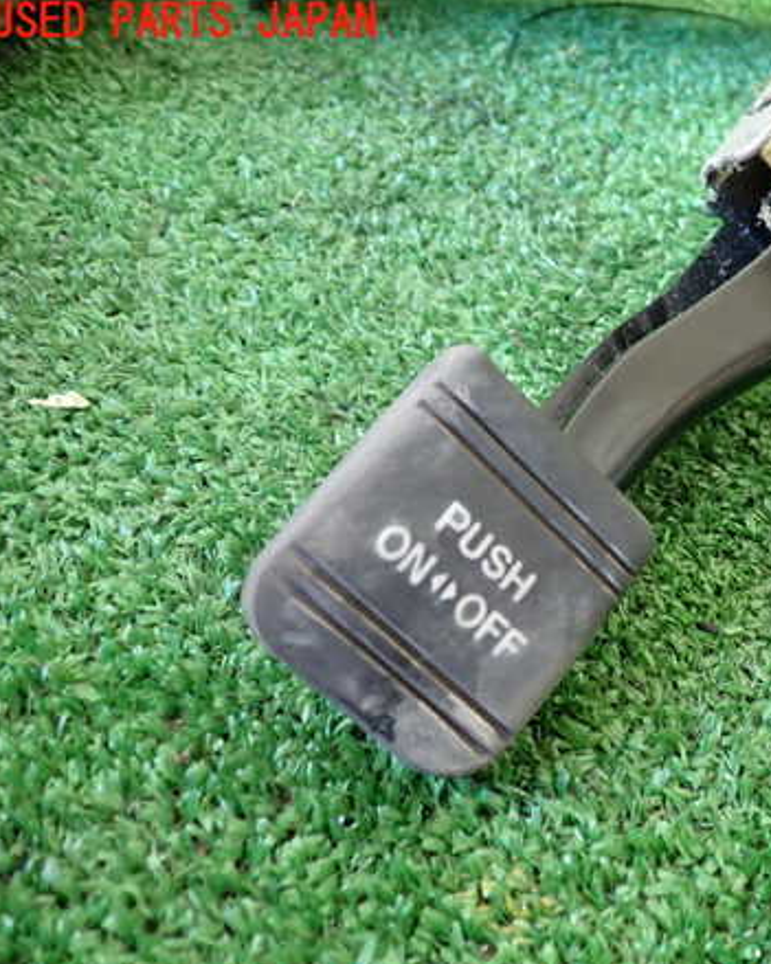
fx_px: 1141
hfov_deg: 35.9
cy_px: 490
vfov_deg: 45.8
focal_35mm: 40
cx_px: 637
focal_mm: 5.4
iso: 500
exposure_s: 1/50
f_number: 2.3
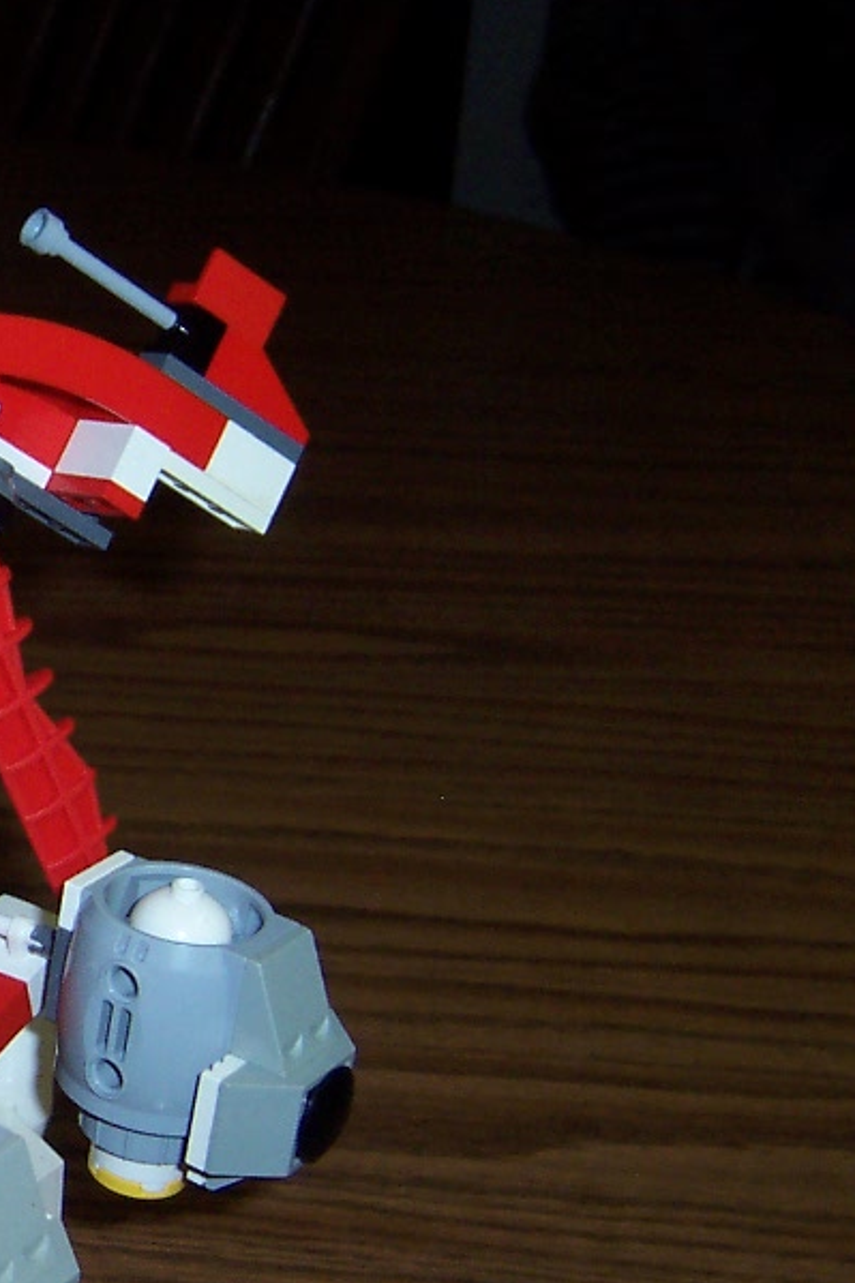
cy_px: 709
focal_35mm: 75
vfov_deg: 27.0
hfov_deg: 16.8
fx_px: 2673
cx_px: -339
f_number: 2.8
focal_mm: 5.6
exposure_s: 1/60
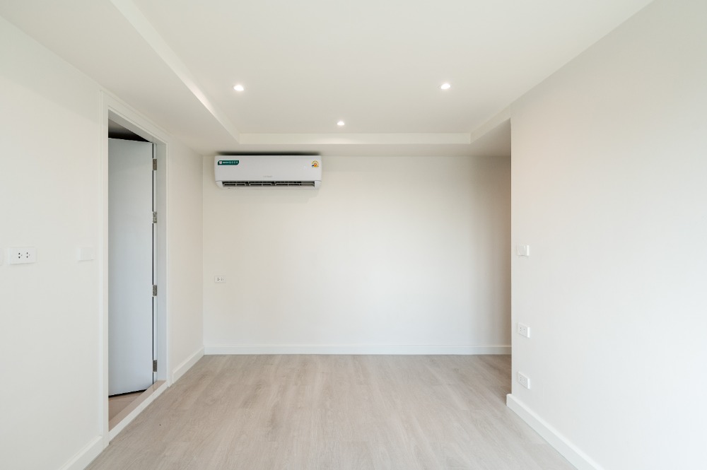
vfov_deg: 72.0
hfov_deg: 95.0
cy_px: 235
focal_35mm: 16
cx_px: 354
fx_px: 324
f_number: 5.6
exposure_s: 1/40
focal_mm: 16.5
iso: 100
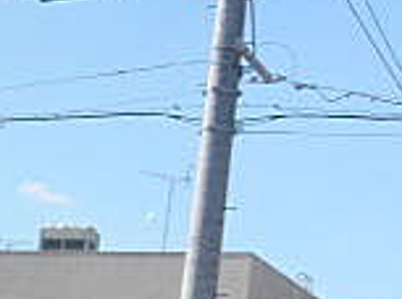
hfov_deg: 15.8
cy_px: 108
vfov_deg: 13.5
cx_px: 686
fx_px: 1263
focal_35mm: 109
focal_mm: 4.7
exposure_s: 1/125
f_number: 7.9
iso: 64
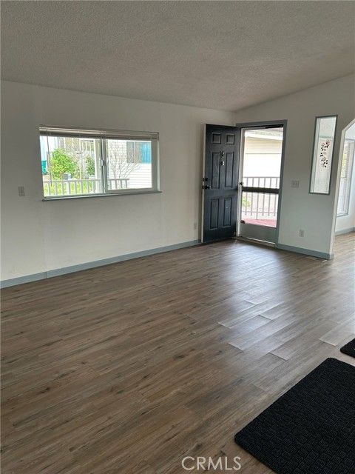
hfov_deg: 53.1
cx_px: 178
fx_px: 356
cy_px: 237
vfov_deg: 67.3
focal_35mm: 26
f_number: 1.5
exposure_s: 1/120
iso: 100
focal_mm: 5.7
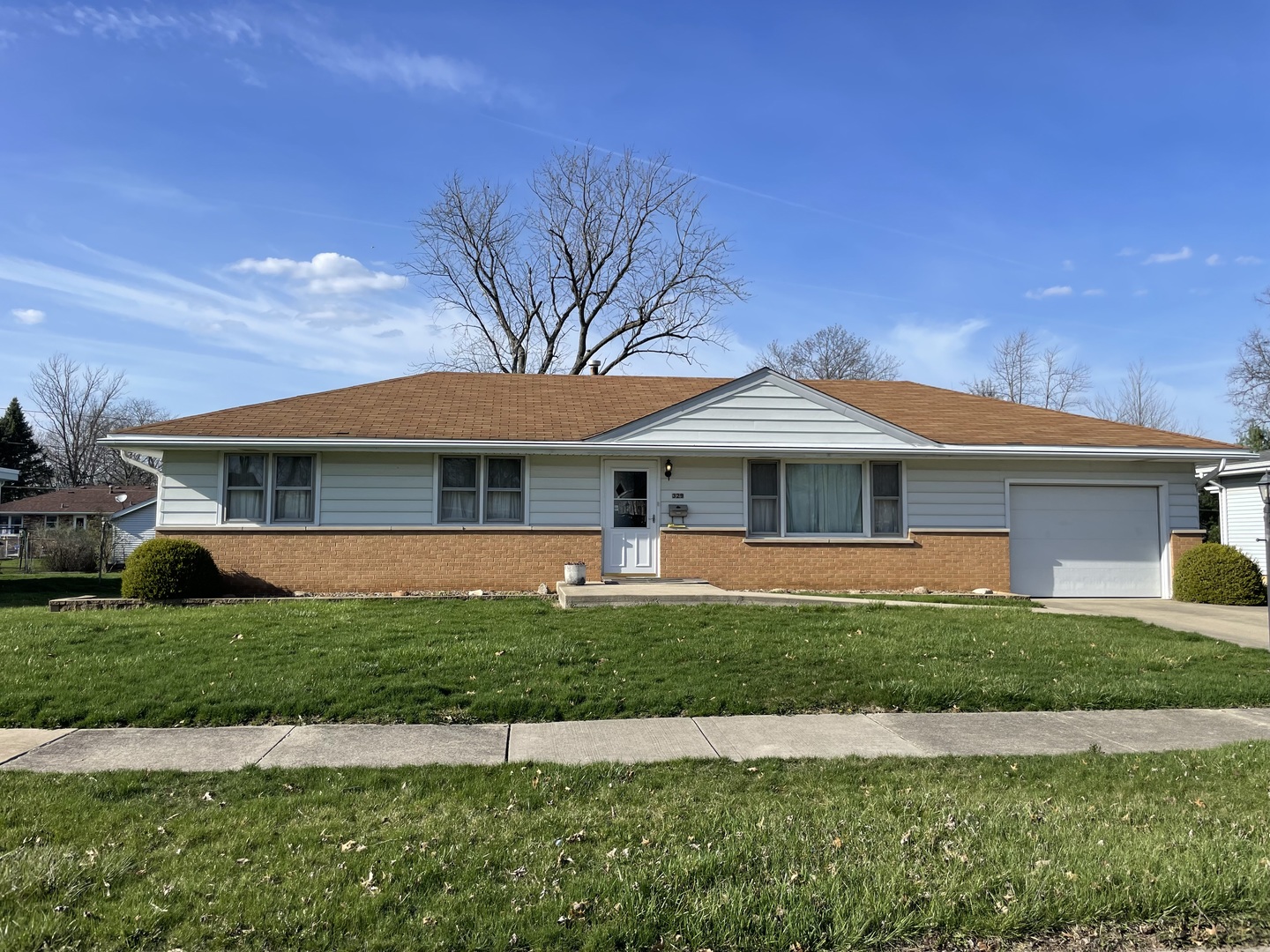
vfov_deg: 53.1
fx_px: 954
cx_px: 635
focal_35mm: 26
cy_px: 476
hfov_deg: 67.3
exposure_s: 1/3300
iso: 32
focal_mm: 4.2
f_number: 1.6
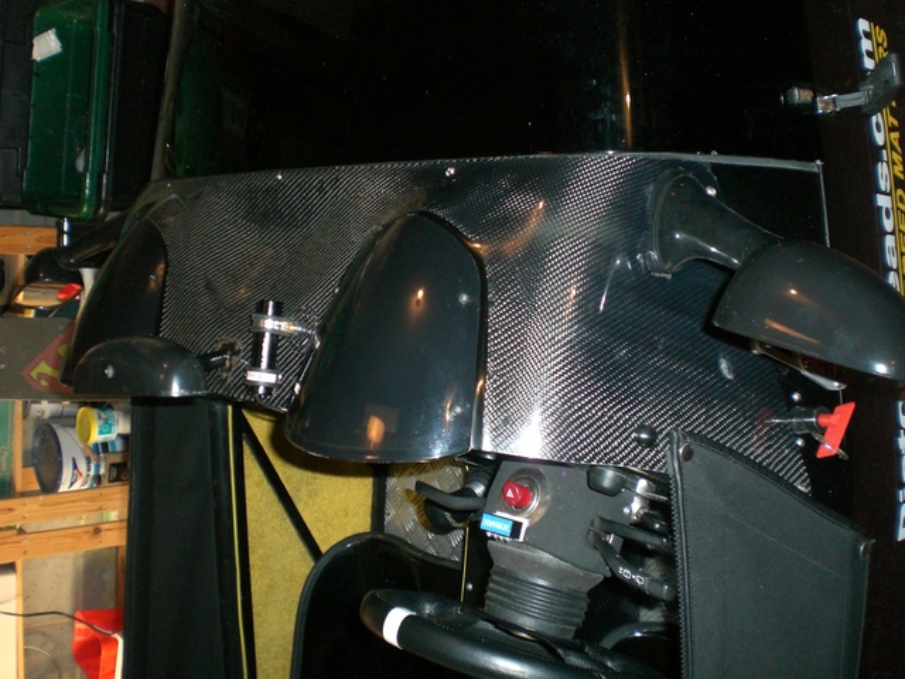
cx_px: 452
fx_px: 993
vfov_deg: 37.7
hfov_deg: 49.0
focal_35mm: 38
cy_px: 340
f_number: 3.1
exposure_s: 1/60
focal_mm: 6.3
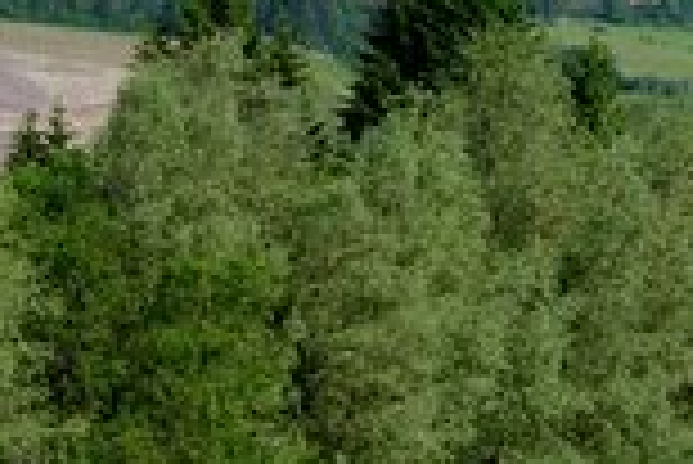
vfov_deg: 4.4
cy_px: 401
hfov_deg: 6.1
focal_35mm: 311
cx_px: 2102
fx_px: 5992
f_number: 5.6
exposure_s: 1/1600
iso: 250
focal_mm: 40
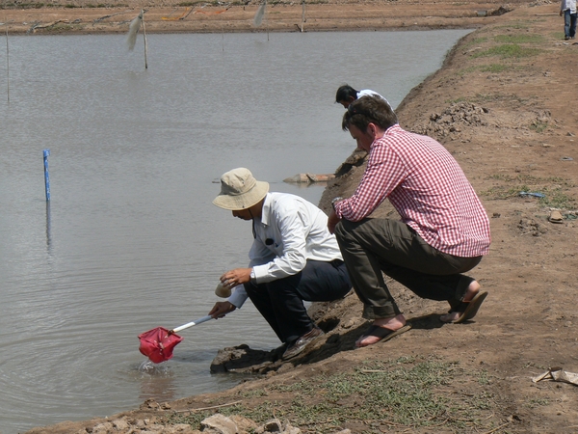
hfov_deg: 18.0
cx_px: 289
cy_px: 217
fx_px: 1820
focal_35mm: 109
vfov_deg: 13.6
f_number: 8
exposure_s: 1/500
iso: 80
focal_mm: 18.2
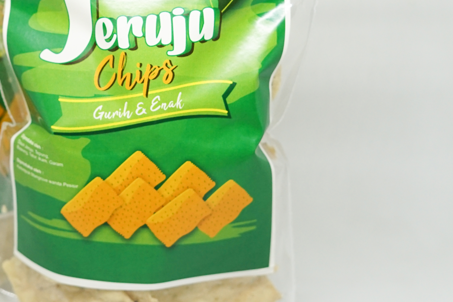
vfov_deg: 11.4
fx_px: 1510
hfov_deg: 16.9
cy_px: 45
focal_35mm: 120
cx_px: 75
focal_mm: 50
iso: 800
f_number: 4.5
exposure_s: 1/250
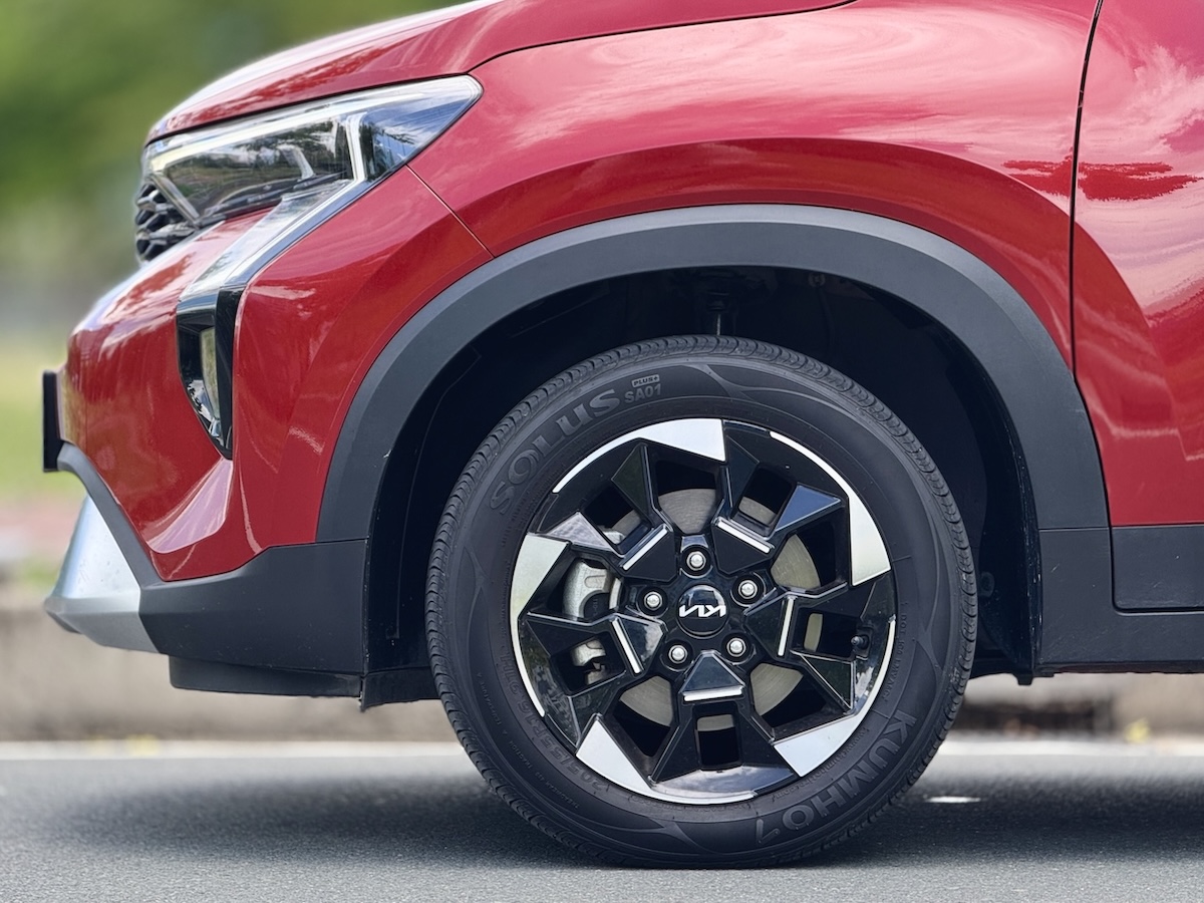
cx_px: 602
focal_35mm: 120
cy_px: 452
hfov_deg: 16.4
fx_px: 4174
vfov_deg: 12.3
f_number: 2.8
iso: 64
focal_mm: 15.66
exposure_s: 1/125
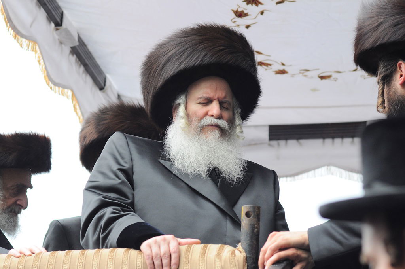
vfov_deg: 10.7
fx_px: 1433
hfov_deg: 16.1
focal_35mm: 128
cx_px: 202
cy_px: 134
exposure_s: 1/320
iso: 640
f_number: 4.5
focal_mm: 85
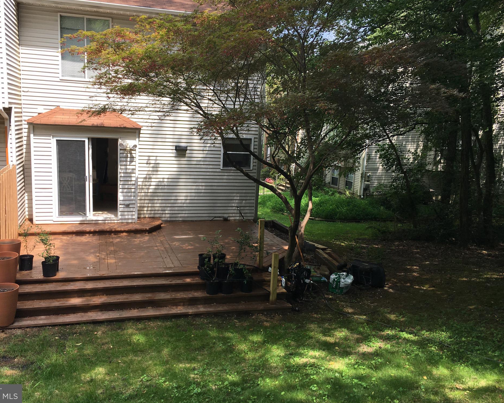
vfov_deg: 47.1
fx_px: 462
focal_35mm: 31
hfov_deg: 57.1
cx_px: 231
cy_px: 199
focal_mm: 4.15
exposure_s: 1/469
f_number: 2.2
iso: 25
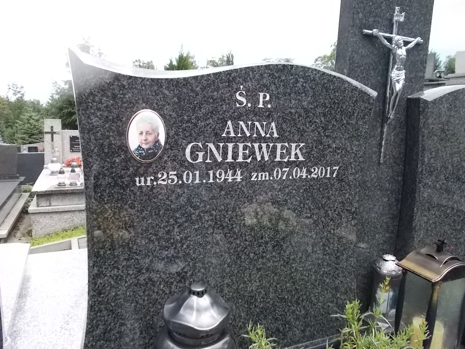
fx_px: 363
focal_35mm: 27
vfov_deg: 51.4
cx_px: 233
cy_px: 169
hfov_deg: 65.3
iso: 400
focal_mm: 4.6
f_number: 8
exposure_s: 1/200
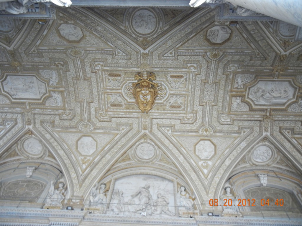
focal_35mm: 30
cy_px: 113
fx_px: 262
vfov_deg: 46.8
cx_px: 151
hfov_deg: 60.0
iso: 377
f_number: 3.5
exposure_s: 1/58.6
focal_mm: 5.4
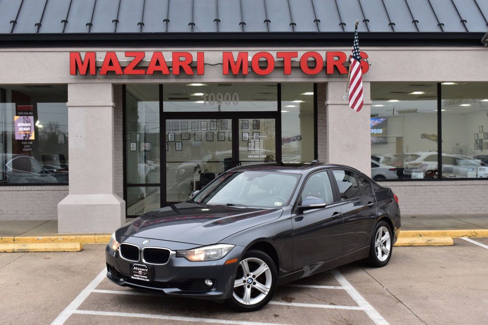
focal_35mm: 48
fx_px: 650
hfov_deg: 41.1
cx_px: 244
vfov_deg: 28.1
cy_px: 162
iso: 400
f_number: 9
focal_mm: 32
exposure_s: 1/80
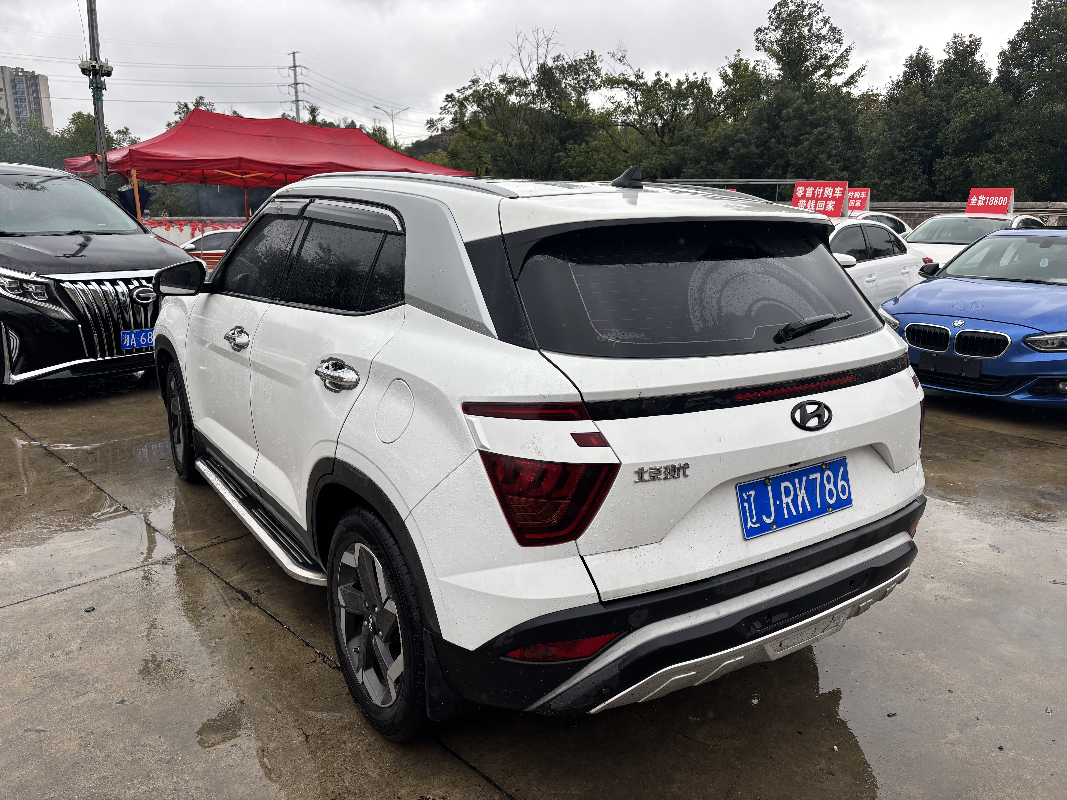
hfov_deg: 67.3
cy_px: 400
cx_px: 534
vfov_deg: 53.1
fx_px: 801
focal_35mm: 26
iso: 50
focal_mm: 5.96
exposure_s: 1/722
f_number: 1.6
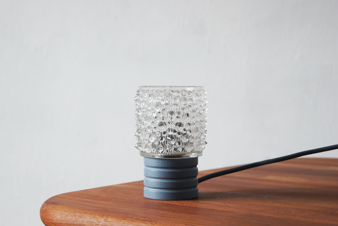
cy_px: 113
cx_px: 169
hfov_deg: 24.6
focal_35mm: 82
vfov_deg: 16.6
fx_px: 774
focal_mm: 55
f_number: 5.6
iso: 400
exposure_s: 1/50
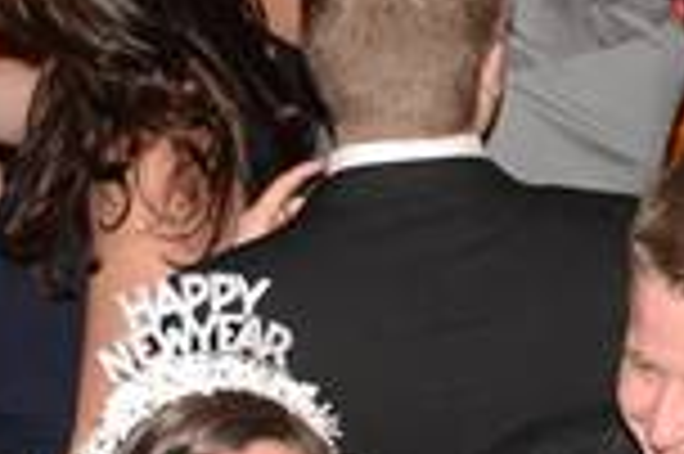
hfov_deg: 7.6
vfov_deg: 5.0
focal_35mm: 271
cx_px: 540
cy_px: 656
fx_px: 5143
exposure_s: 1/40
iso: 1250
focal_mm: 50
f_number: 5.6
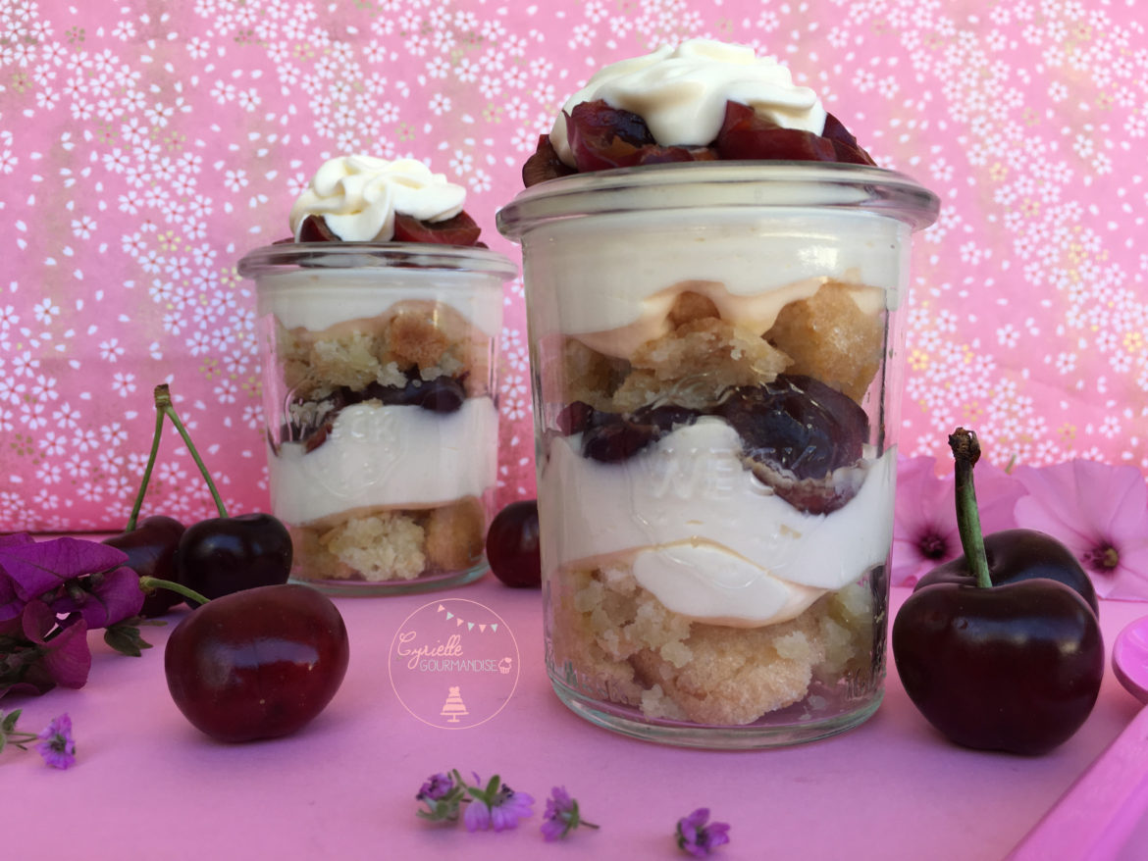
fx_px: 962
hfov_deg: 61.6
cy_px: 430
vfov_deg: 48.2
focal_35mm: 29
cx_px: 574
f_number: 2.2
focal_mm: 4.15
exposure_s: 1/112
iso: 25
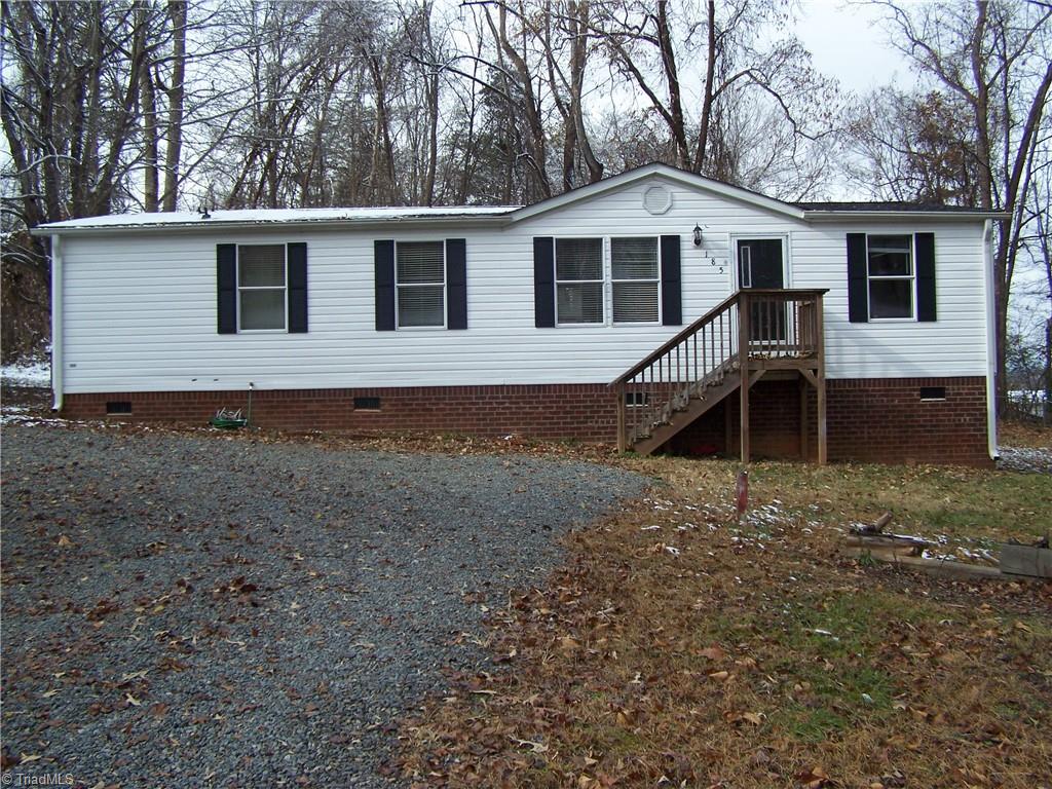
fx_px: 1155
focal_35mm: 38
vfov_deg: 37.7
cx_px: 526
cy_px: 394
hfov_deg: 49.0
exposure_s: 1/400
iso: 64
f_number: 2.8
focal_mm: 6.3
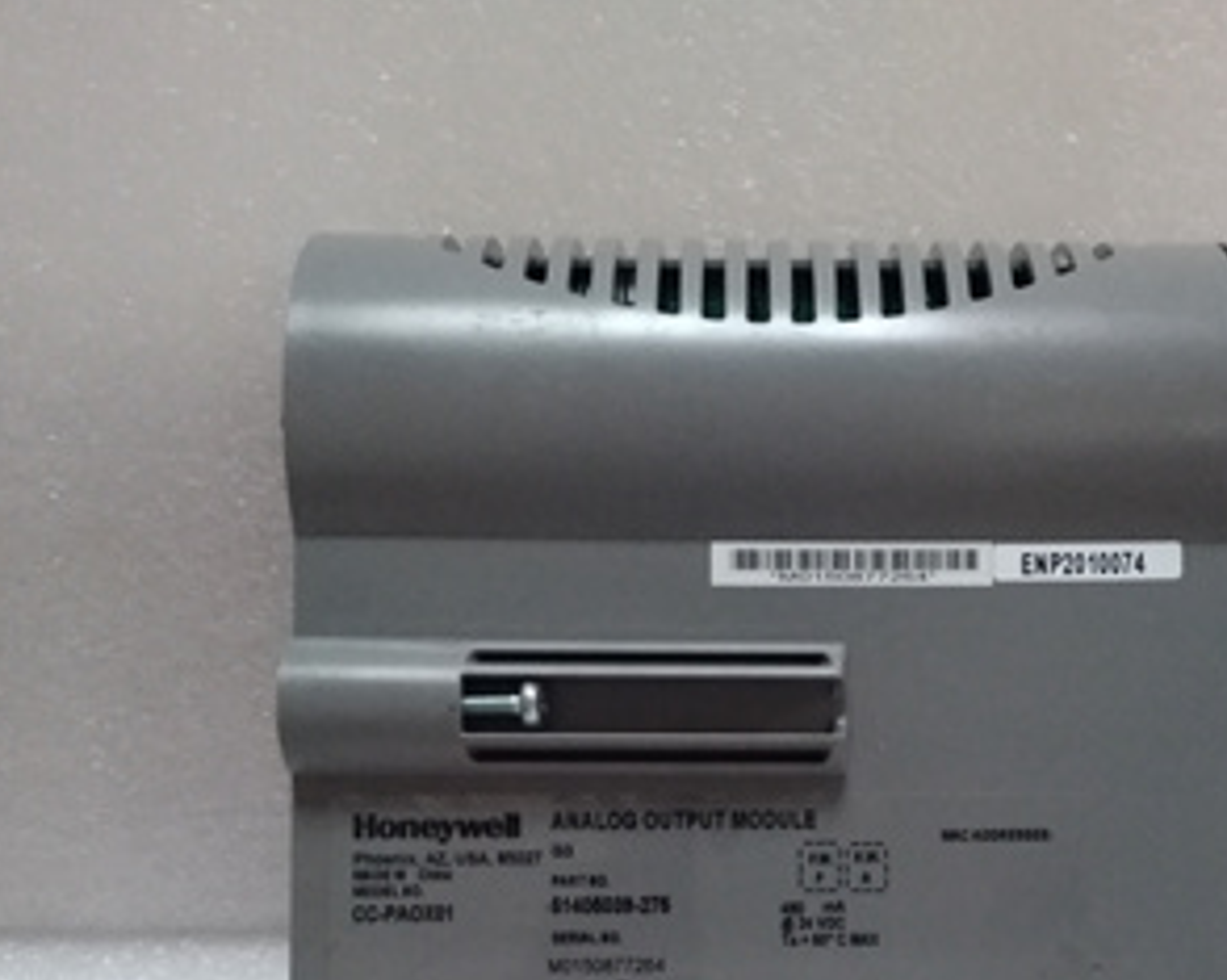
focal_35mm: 45
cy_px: 773
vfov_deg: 32.6
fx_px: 1633
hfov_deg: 40.8
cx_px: 787
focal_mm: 3.79
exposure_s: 1/33
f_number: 2
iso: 916
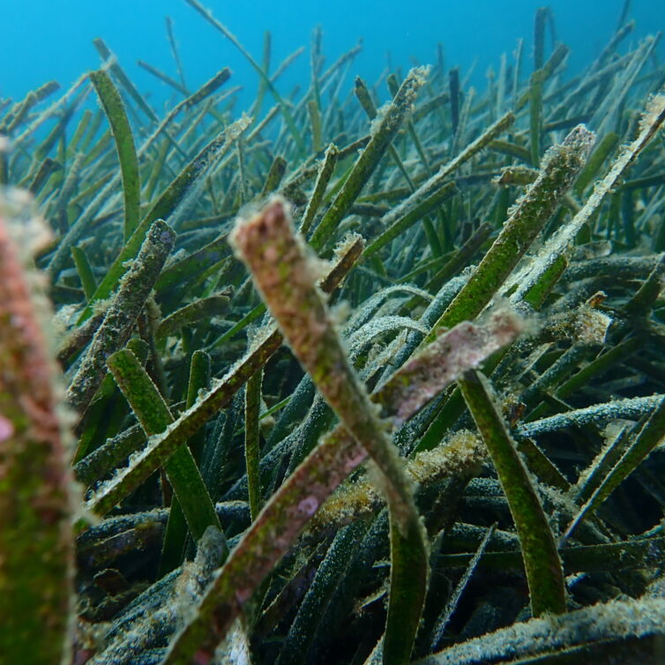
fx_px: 652
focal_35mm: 30
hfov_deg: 54.0
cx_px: 346
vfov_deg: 54.0
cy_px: 336
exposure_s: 1/320
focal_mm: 4.5
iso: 100
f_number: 2.8
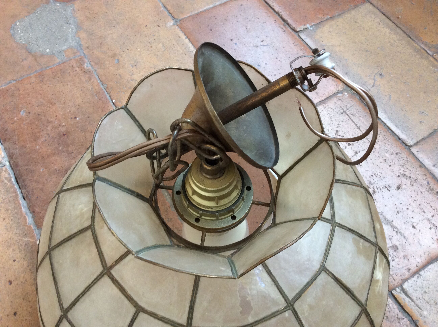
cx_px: 219
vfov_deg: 44.1
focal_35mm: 32
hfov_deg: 56.9
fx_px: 404
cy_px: 164
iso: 125
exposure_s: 1/25
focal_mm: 3.3
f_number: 2.4
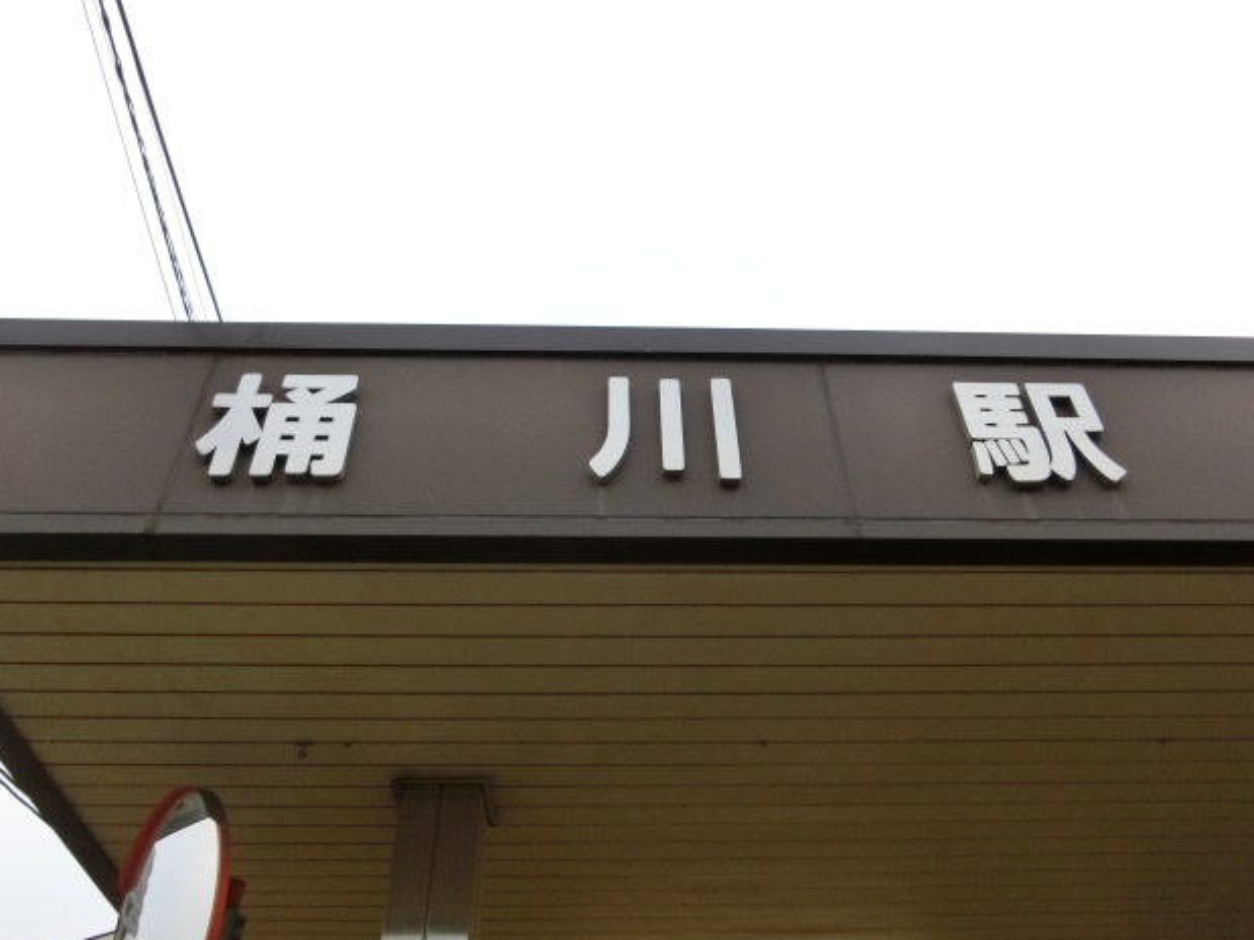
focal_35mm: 30
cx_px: 640
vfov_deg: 46.8
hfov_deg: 60.0
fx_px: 1087
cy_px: 468
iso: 320
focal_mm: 5.2
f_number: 3.7
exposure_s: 1/125
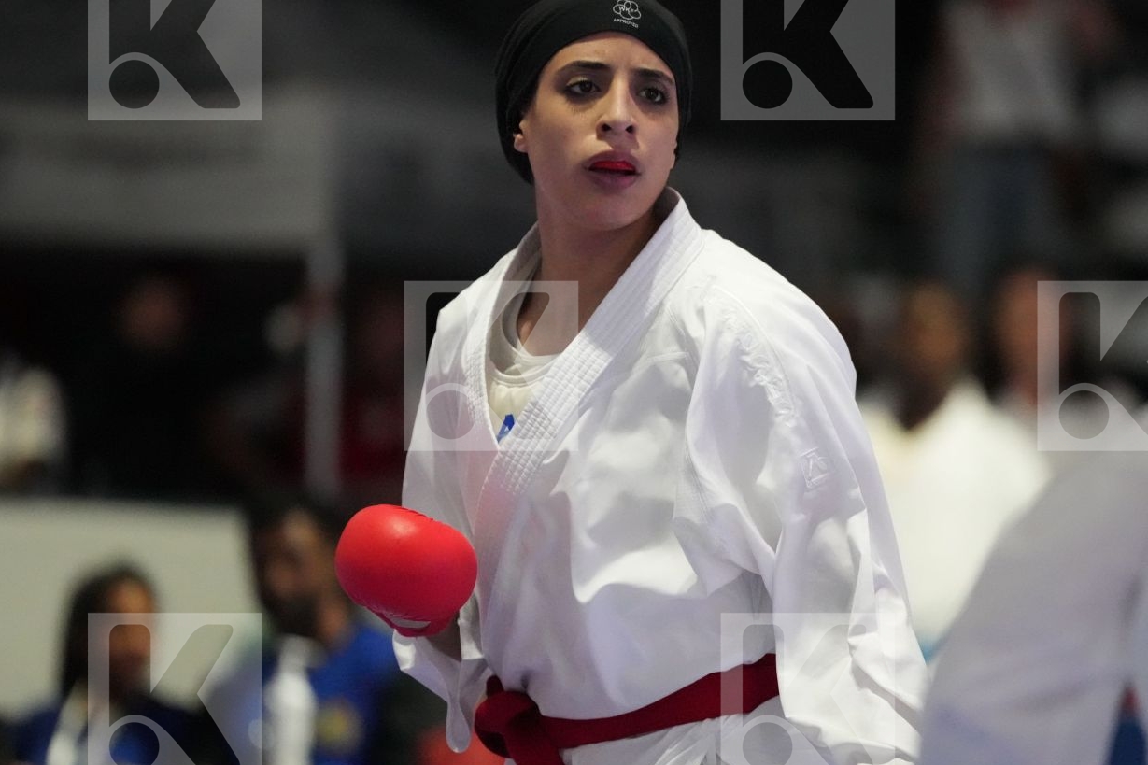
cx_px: 808
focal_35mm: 293
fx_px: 9342
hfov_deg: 7.0
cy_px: 366
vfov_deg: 4.7
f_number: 2.8
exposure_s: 1/800
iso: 12800
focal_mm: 200
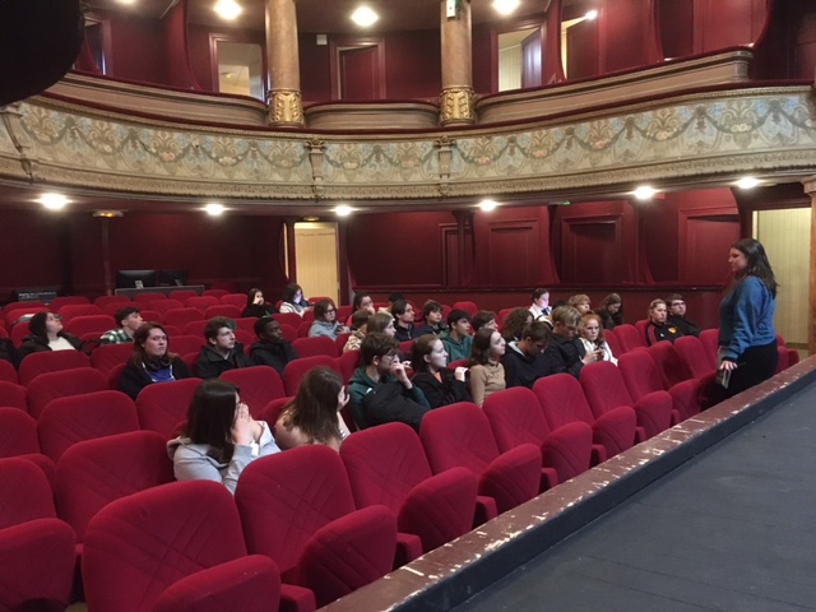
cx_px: 408
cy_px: 306
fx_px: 684
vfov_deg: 48.2
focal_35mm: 29
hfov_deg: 61.7
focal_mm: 4.15
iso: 640
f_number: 2.2
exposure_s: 1/17
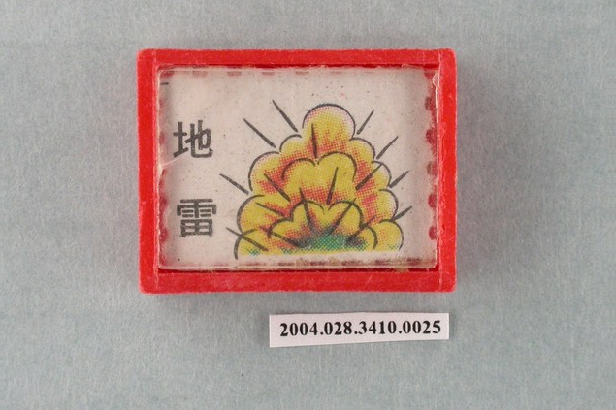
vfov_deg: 9.1
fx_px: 2583
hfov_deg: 13.6
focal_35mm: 151
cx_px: 307
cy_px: 200
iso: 200
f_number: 6.2
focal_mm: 29.9
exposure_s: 1/30
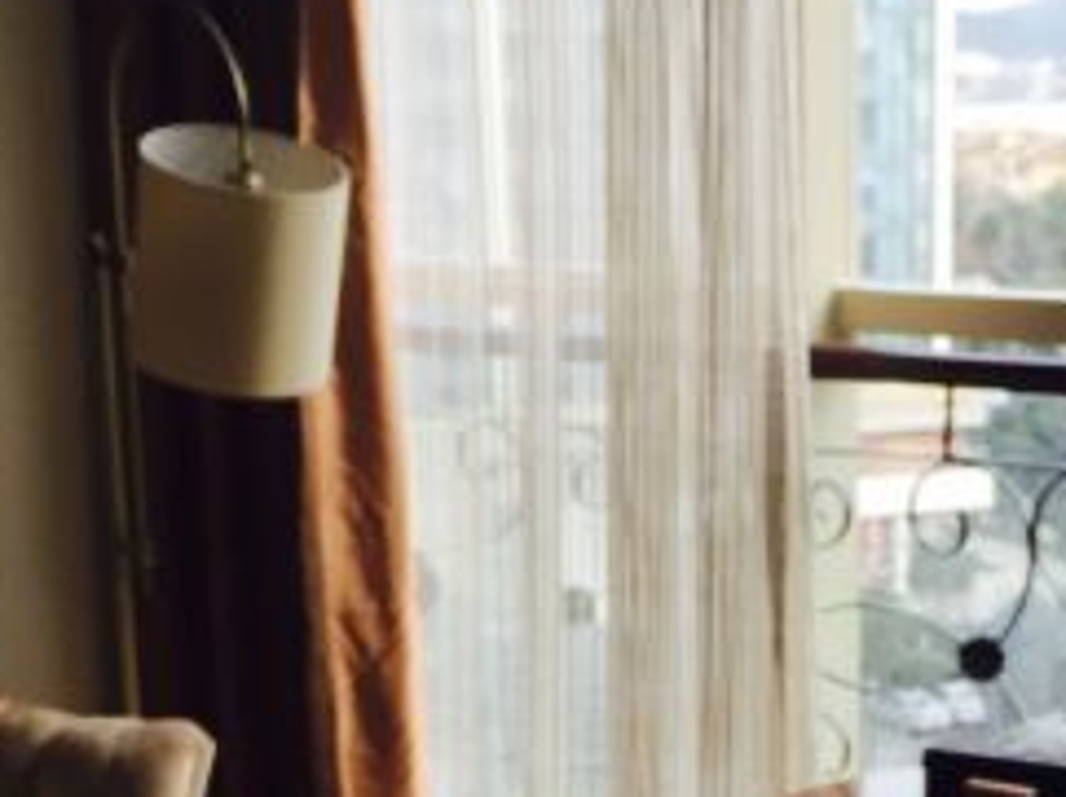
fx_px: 2584
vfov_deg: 17.0
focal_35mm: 84
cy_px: 883
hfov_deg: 22.9
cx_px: 877
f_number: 2.2
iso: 32
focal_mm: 4.15
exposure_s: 1/100
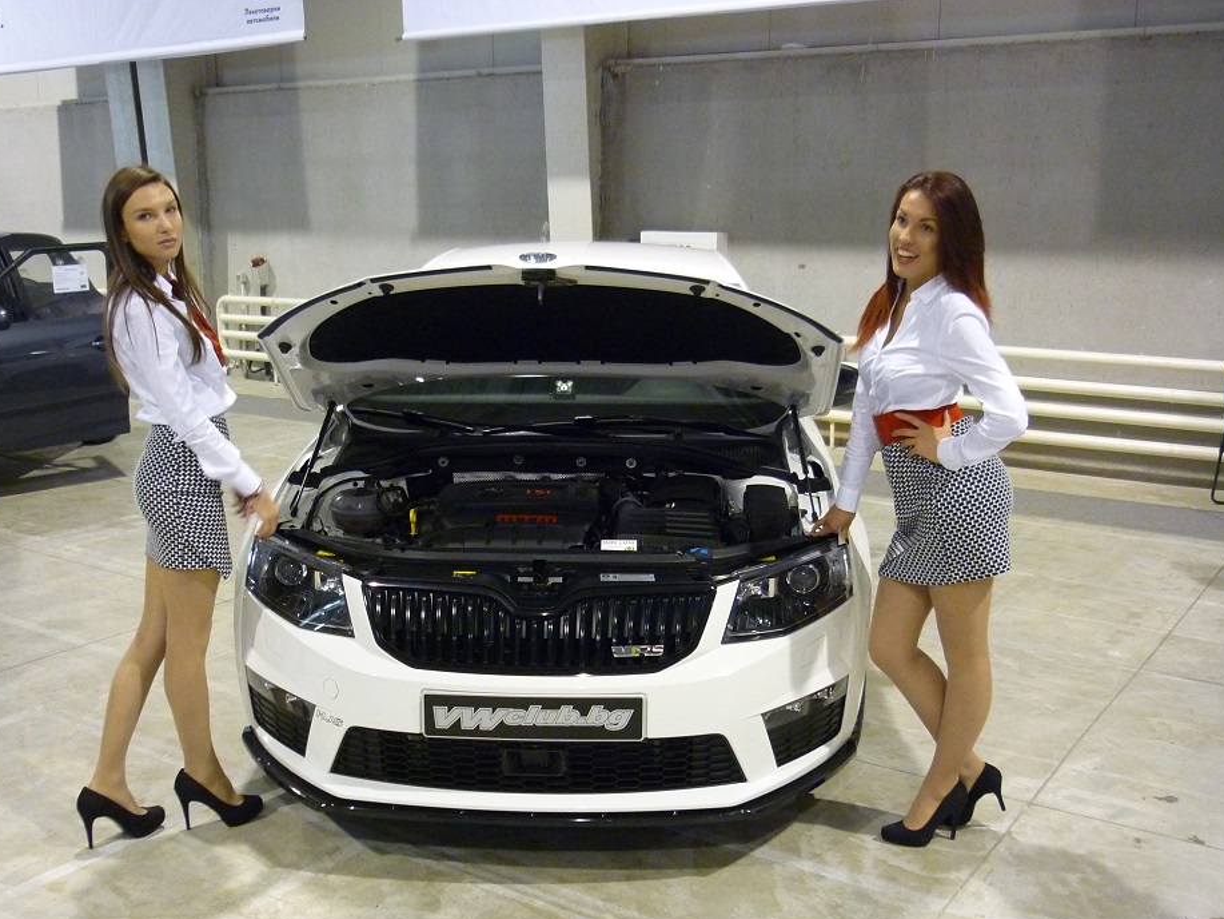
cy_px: 498
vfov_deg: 39.6
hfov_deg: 51.3
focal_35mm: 36
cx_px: 585
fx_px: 1273
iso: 400
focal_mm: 5.5
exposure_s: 1/13
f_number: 2.8
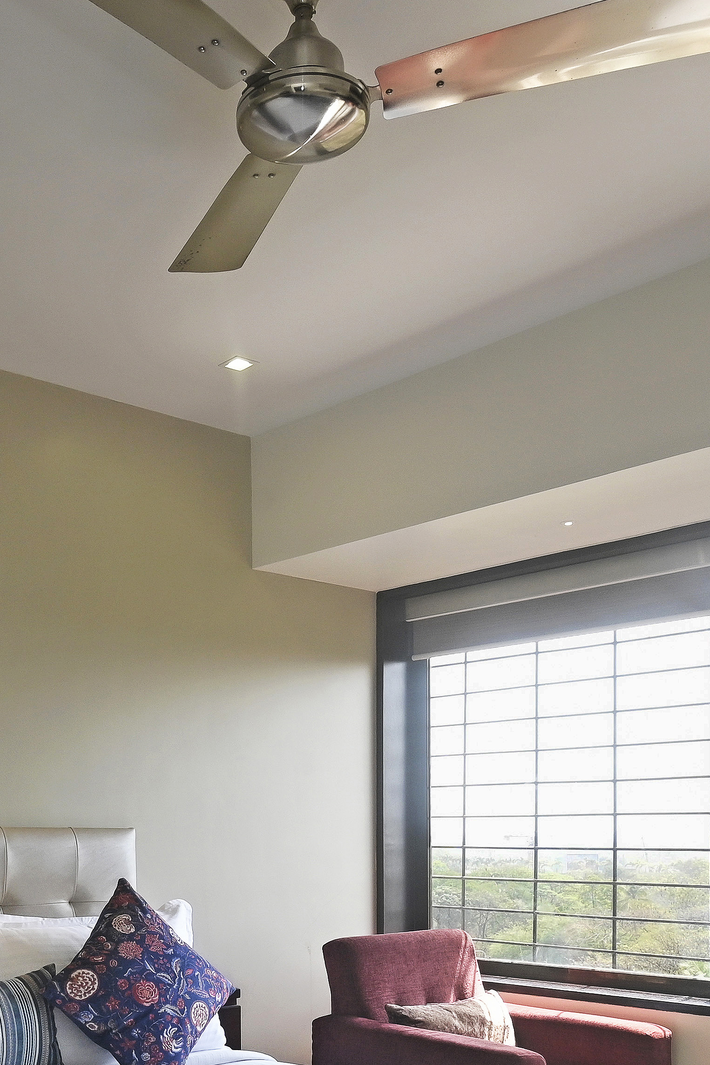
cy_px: 811
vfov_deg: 49.6
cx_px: 183
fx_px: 1094
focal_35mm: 37
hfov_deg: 35.2
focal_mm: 14
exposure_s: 1/125
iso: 500
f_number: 8
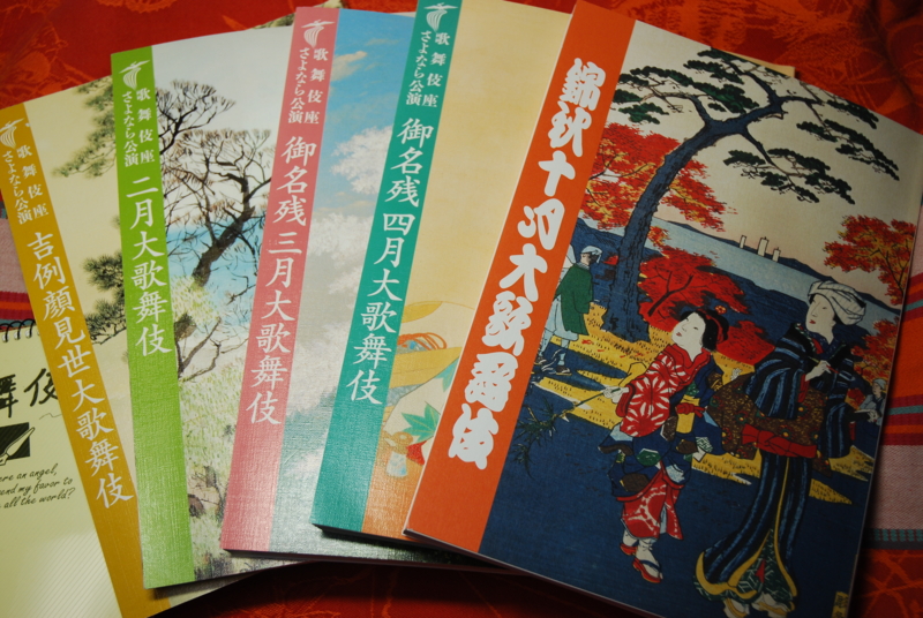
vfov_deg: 29.0
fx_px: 1194
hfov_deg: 42.3
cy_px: 309
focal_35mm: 46
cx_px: 462
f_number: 5
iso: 200
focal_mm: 31
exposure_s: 1/60
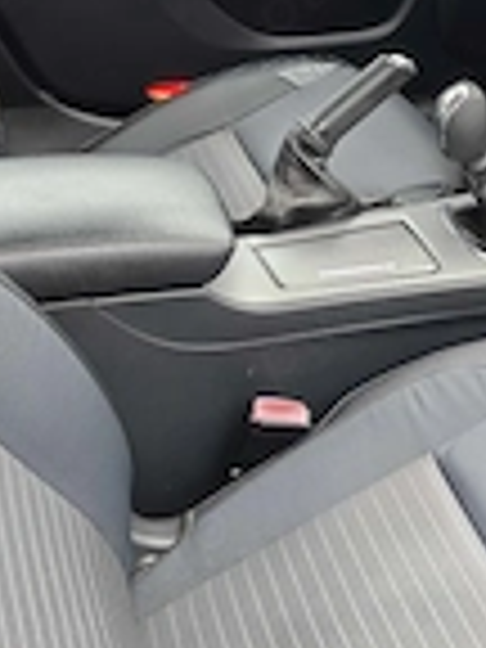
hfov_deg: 21.5
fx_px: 1198
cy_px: 346
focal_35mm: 64
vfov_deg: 30.3
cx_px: 558
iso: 200
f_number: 1.6
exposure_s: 1/120
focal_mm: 6.06
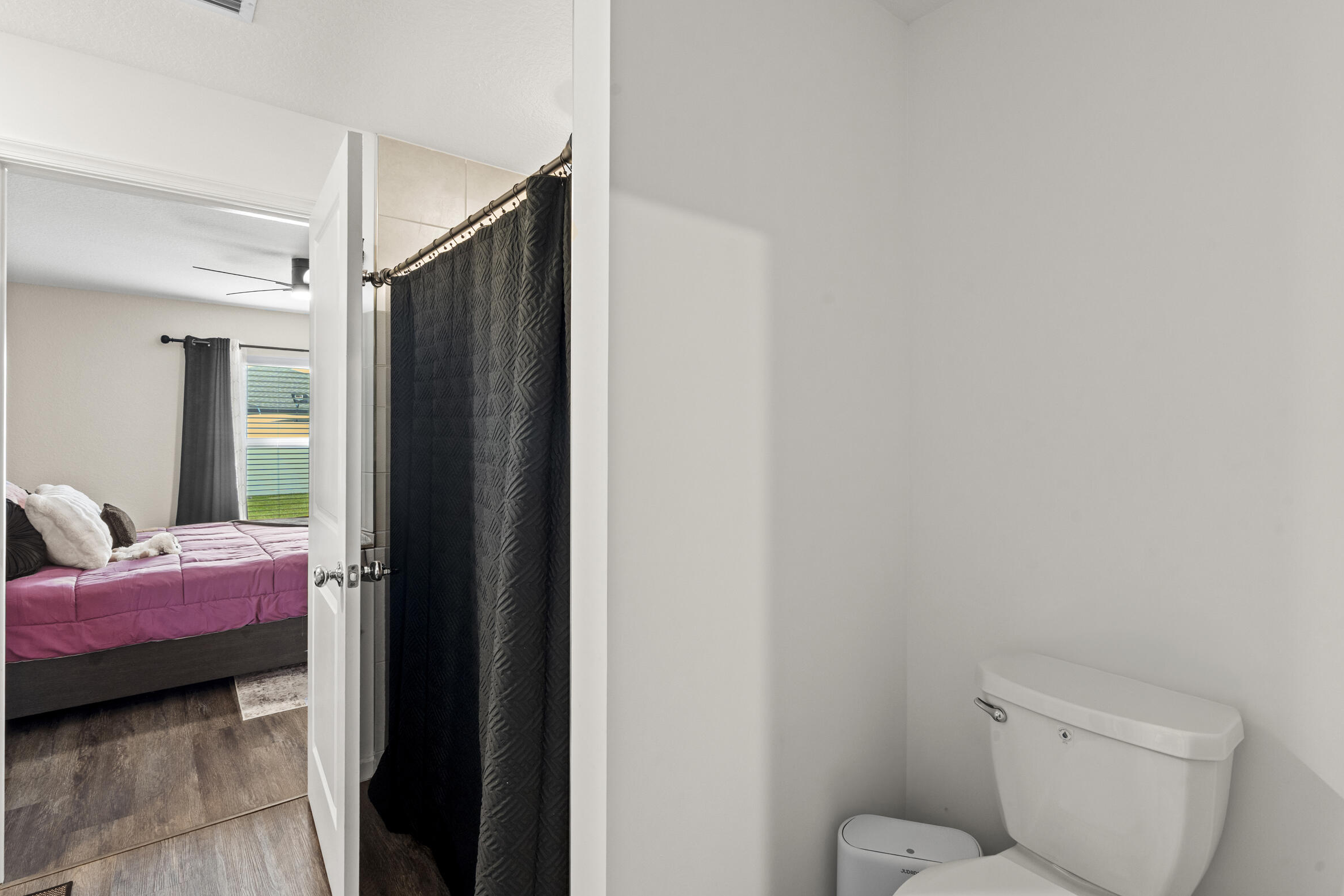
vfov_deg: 70.4
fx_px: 635
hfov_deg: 93.3
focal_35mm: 17
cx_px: 680
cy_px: 430
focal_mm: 16
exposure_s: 1/1.25
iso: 640
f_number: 10
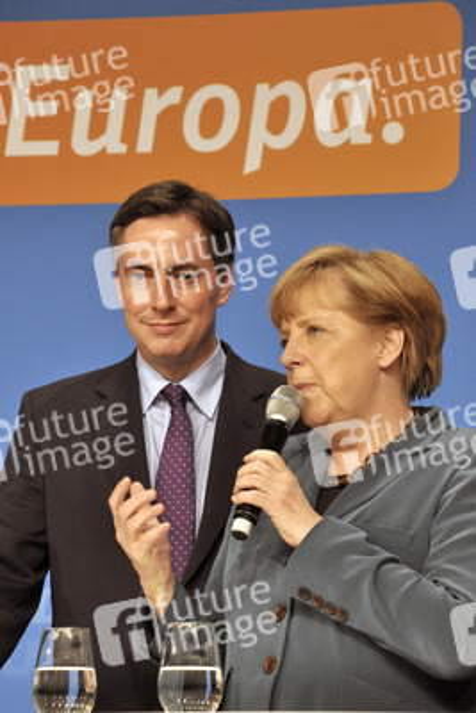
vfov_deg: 13.0
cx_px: 238
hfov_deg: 8.7
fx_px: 3121
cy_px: 356
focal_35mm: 158
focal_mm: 105
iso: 1600
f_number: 8
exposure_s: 1/160
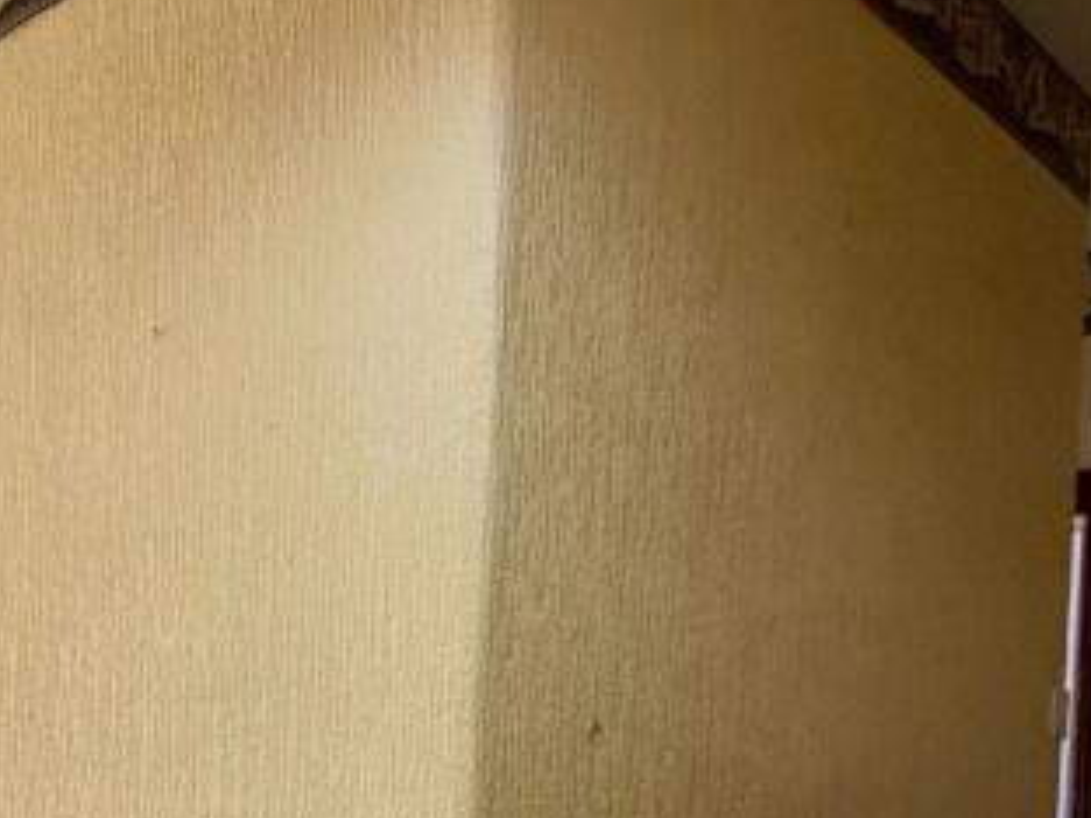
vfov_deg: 29.2
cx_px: -38
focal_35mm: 46
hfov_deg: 36.4
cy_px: 839
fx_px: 1450
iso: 200
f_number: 2.2
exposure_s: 1/99
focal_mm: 2.22
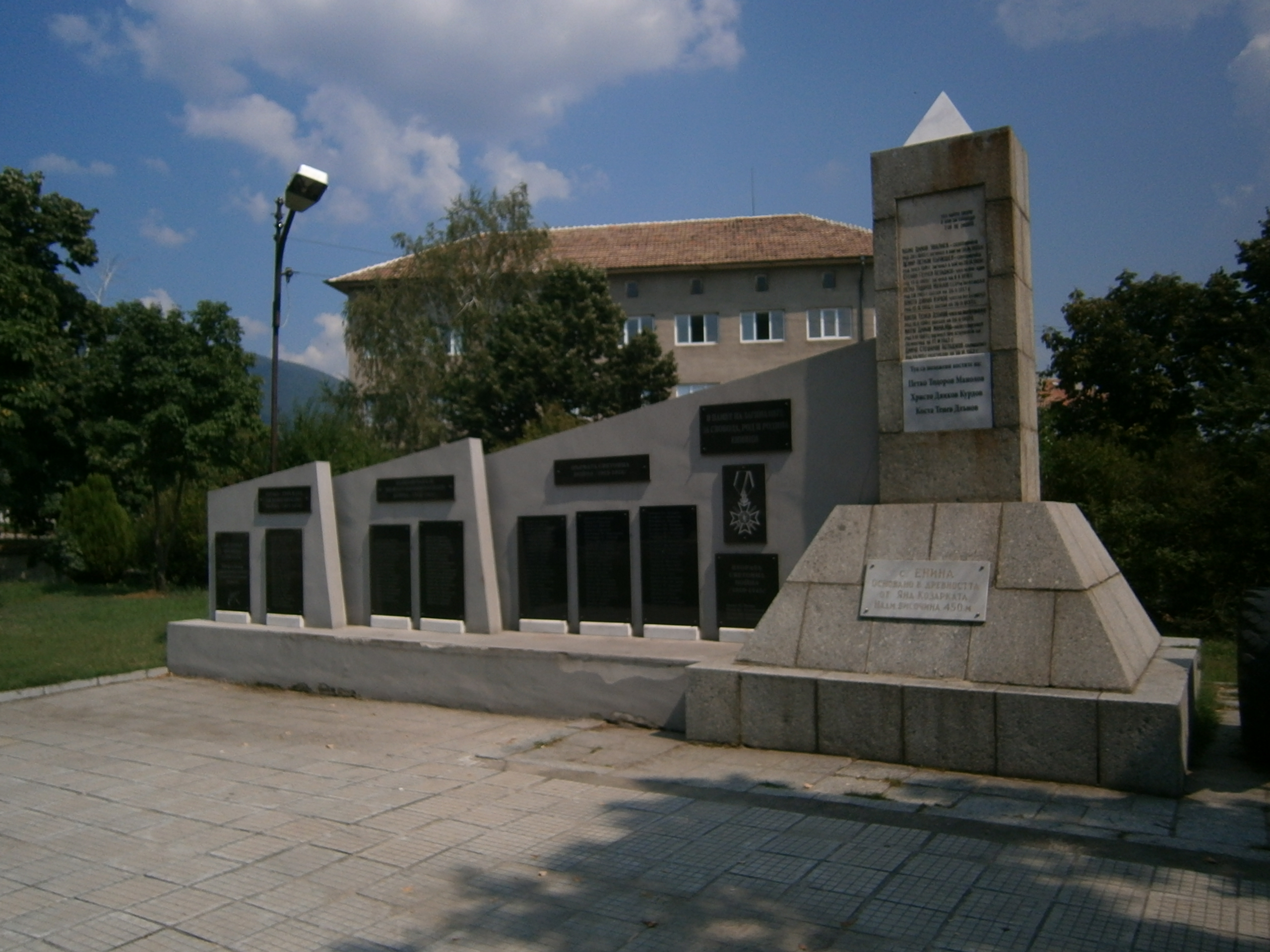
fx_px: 954
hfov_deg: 67.3
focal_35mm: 26
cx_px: 635
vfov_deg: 53.1
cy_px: 476
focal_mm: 4.7
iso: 80
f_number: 8
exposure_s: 1/500
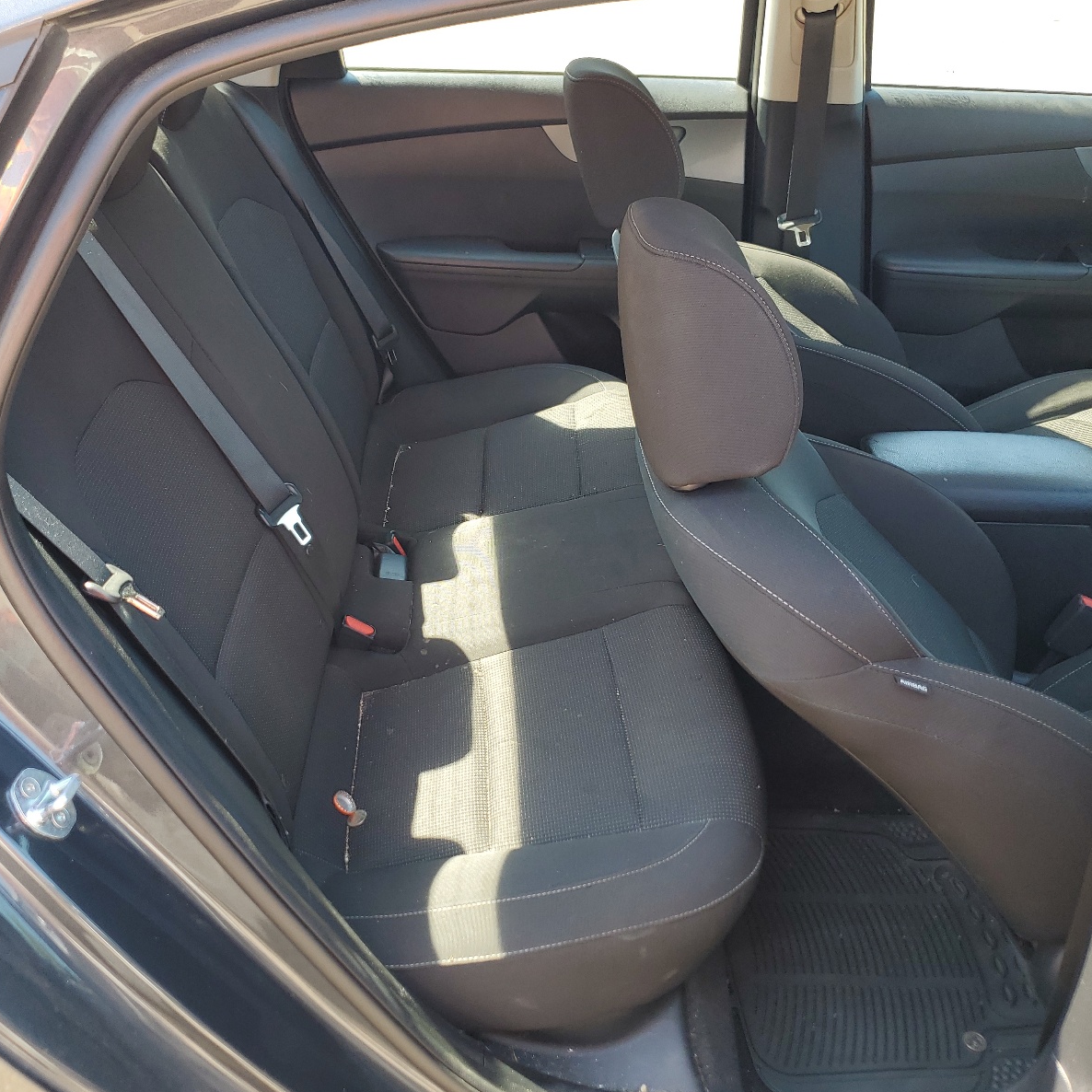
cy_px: 552
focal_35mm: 31
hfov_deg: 52.3
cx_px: 466
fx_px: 1106
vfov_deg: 52.5
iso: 50
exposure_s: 1/145
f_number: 1.5
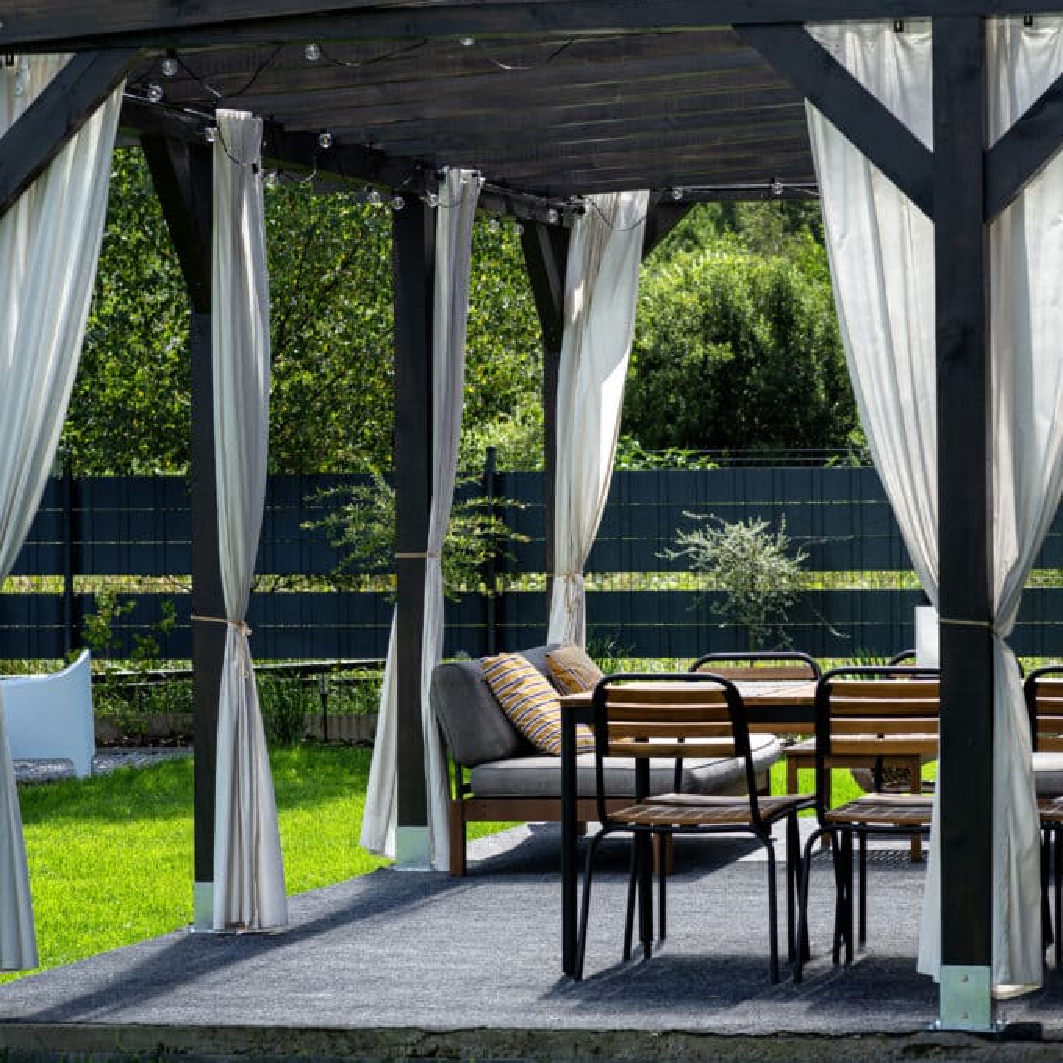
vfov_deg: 13.6
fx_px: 4447
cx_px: 599
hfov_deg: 13.6
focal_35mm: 128
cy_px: 530
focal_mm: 100
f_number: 8
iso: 100
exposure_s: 1/200
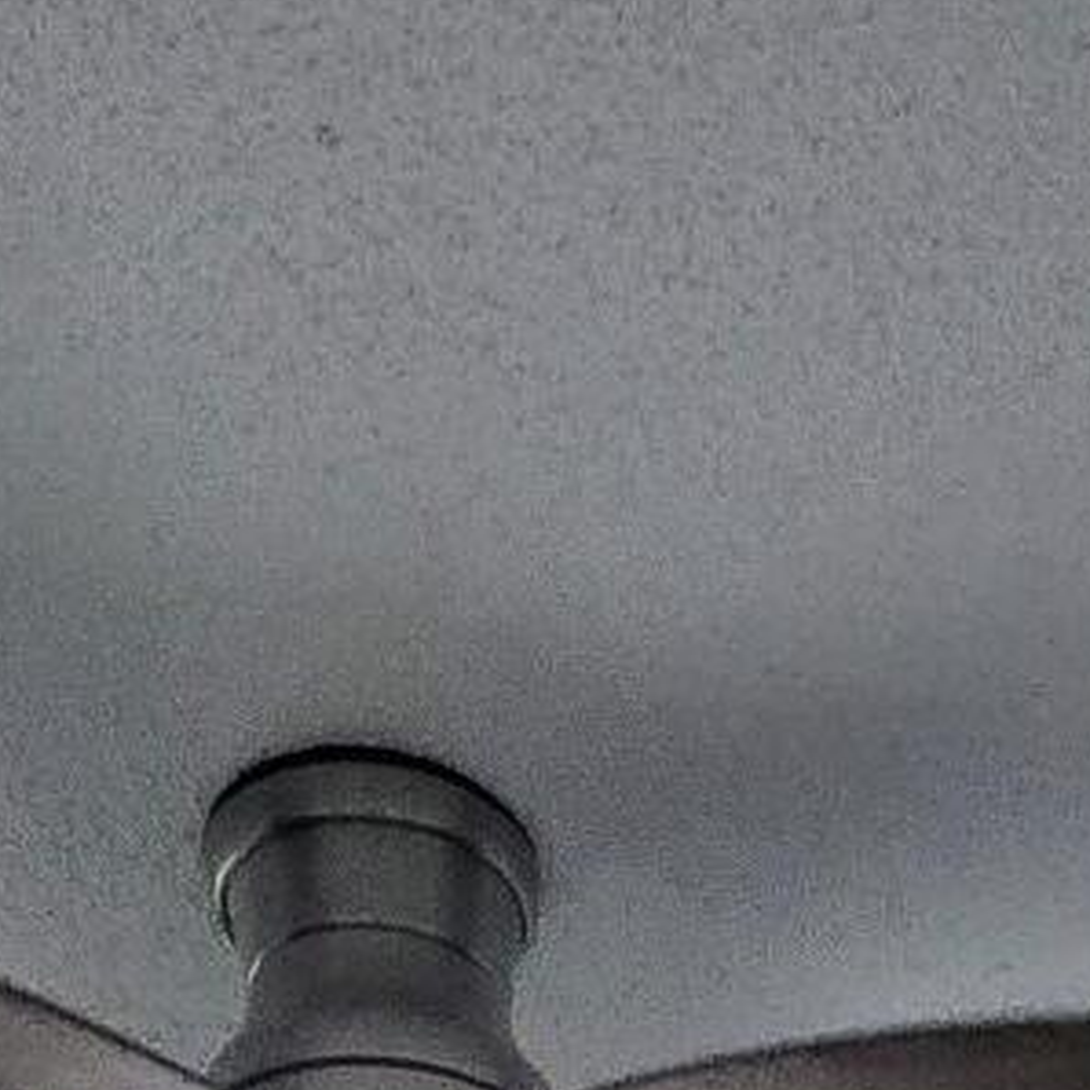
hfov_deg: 22.1
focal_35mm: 77
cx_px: 900
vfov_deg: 10.6
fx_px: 2743
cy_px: 3511
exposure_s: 1/60
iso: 320
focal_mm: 2.2
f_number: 2.2
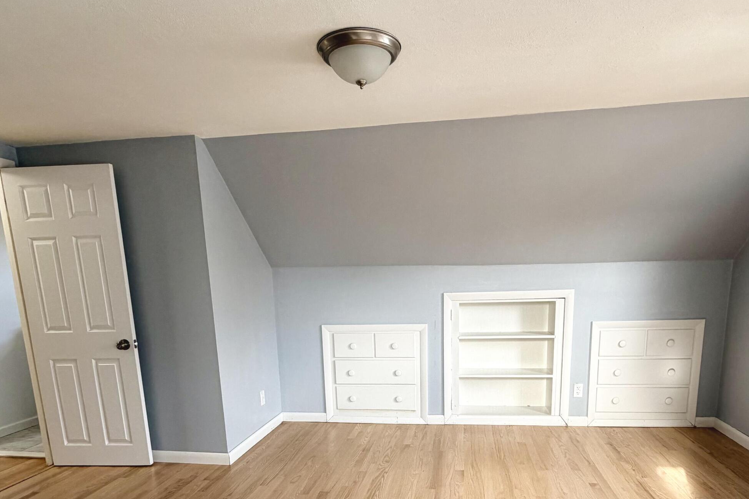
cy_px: 370
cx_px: 400
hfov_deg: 76.0
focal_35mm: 23
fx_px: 479
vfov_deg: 52.8
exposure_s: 1/121
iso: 125
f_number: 2.2
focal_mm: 2.22
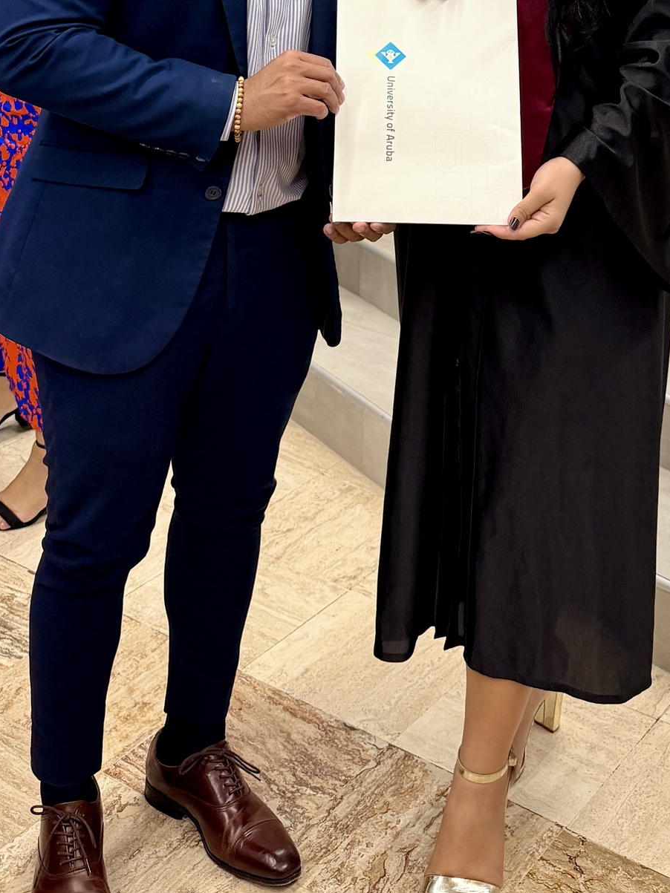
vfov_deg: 30.4
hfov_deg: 25.5
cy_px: -81
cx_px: 436
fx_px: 1471
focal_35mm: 57
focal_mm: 6.76
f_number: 1.78
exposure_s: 1/121
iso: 200
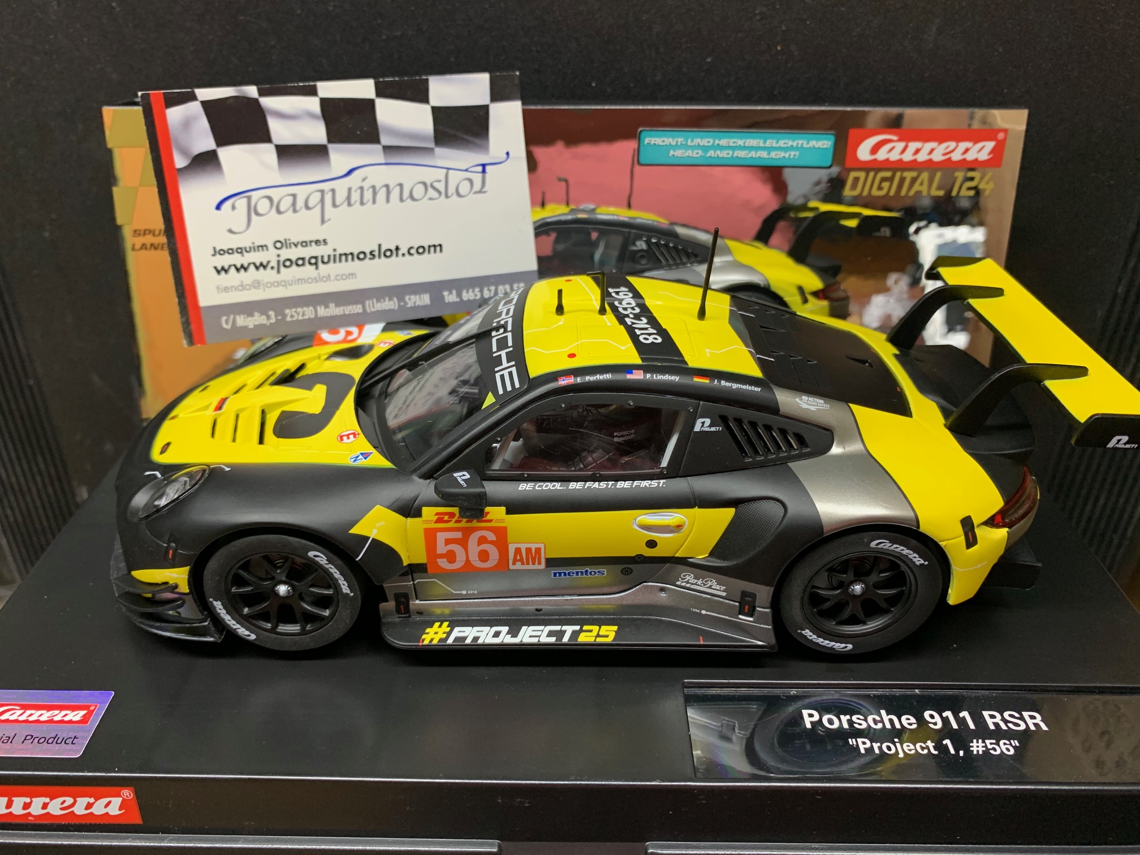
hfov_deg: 67.3
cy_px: 428
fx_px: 856
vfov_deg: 53.1
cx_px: 570
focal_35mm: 26
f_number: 1.8
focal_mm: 4.25
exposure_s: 1/50
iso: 100
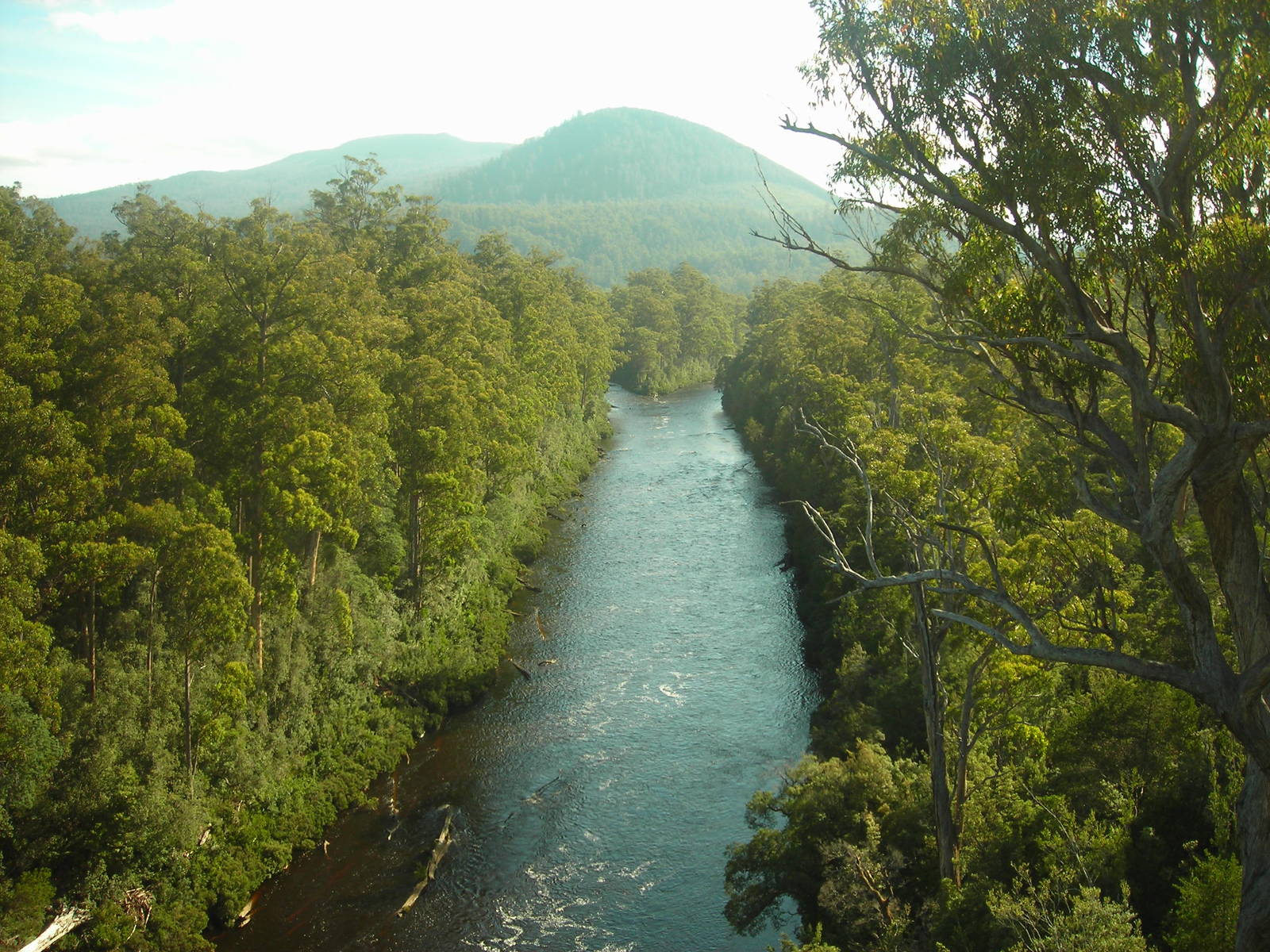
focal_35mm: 38
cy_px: 476
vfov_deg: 37.7
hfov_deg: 49.0
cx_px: 635
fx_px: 1394
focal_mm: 6.3
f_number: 3.2
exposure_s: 1/210
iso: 50
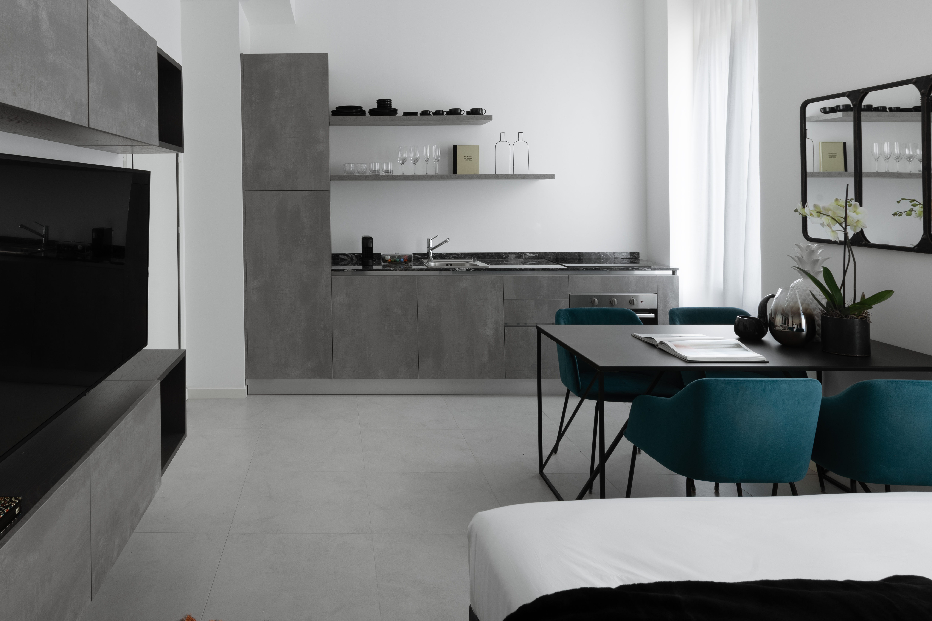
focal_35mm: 24
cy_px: 238
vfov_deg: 52.6
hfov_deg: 71.8
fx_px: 621
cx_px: 318
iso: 100
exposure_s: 3
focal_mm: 18
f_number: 11
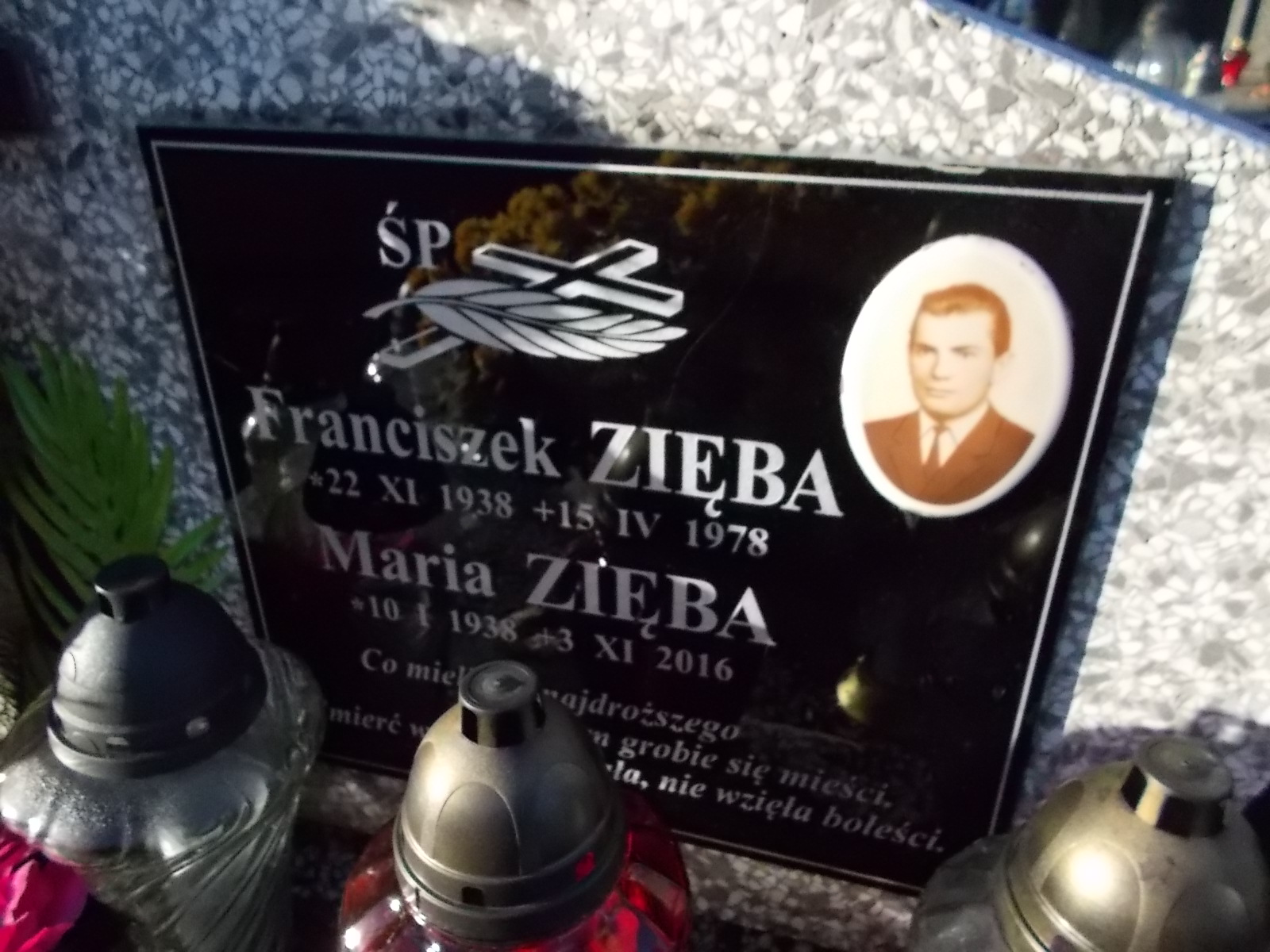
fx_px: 954
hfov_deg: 67.3
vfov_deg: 53.1
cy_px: 476
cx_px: 635
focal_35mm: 26
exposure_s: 1/320
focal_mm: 4.6
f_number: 8
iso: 400
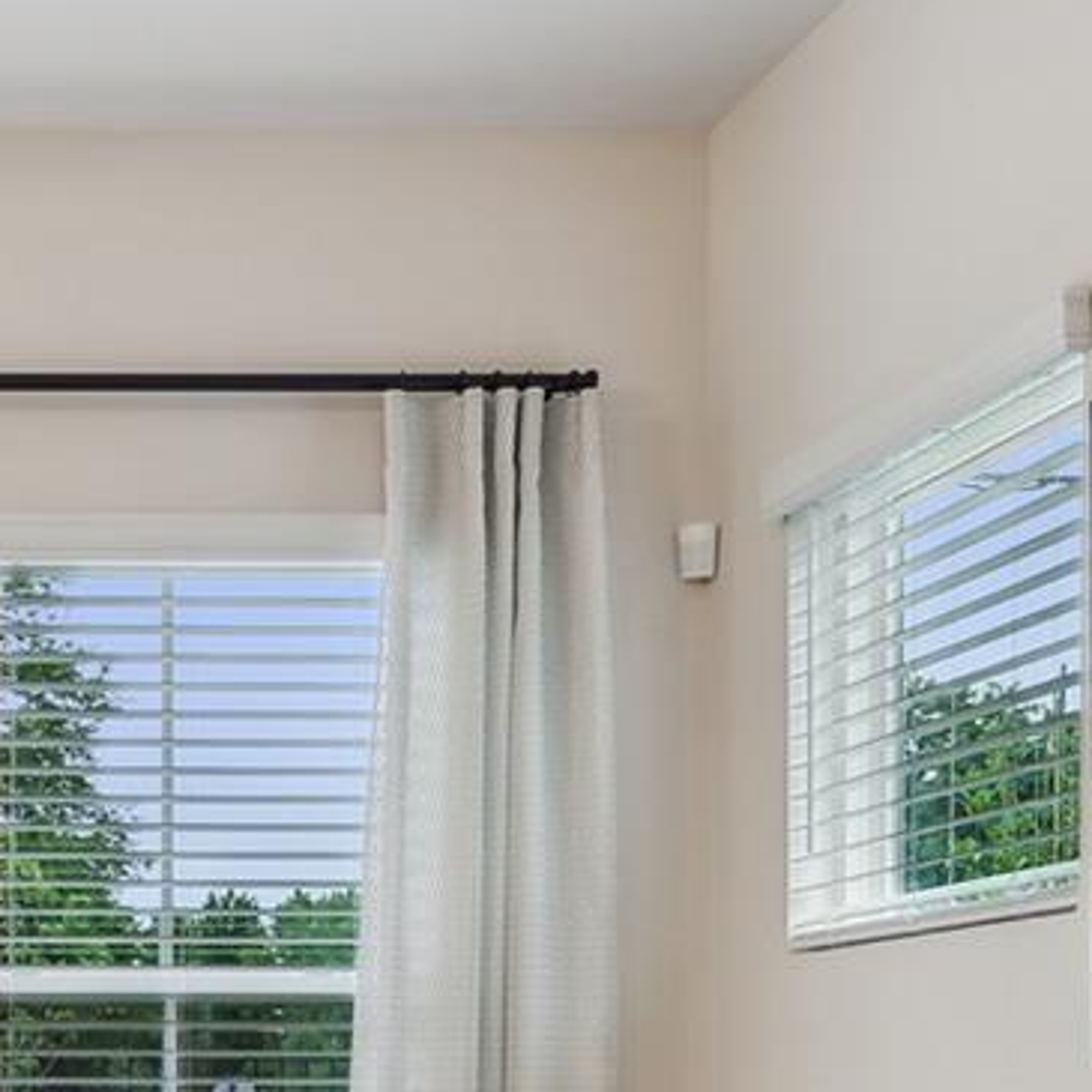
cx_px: -341
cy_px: 1099
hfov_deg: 24.2
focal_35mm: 62
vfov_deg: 26.2
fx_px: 2213
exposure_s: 1/8
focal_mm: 13
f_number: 7.1
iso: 160
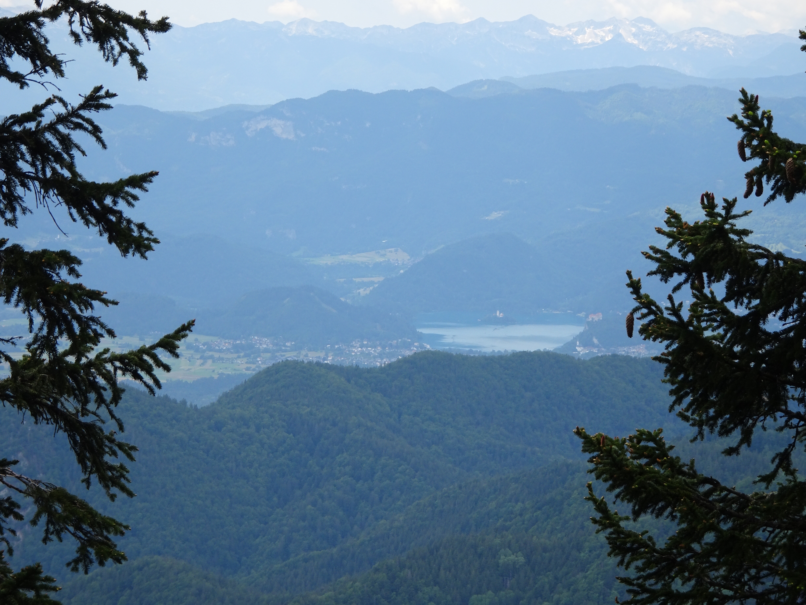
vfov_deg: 11.7
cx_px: 403
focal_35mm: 127
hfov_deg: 15.5
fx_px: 2957
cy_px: 302
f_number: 5.6
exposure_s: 1/200
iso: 80
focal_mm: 21.66
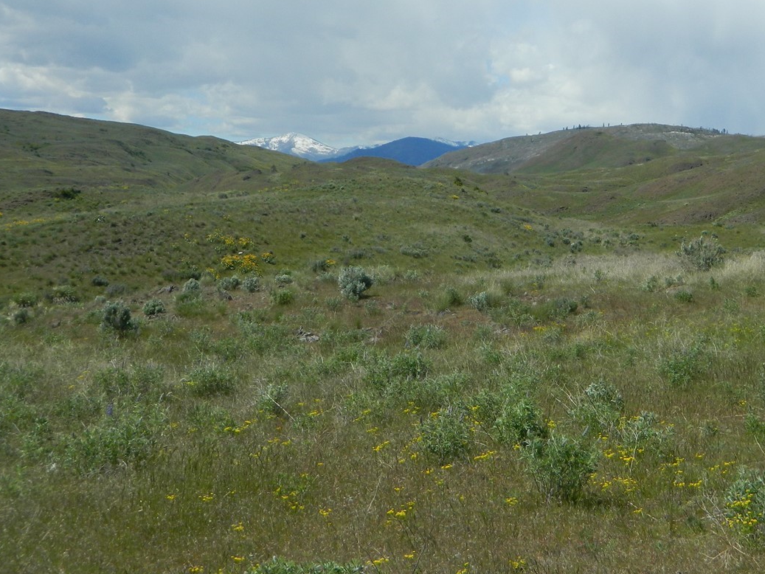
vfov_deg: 27.0
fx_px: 1194
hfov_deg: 35.4
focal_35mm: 54
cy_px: 238
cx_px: 465
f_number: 9.4
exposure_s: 1/200
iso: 80
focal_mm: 6.2
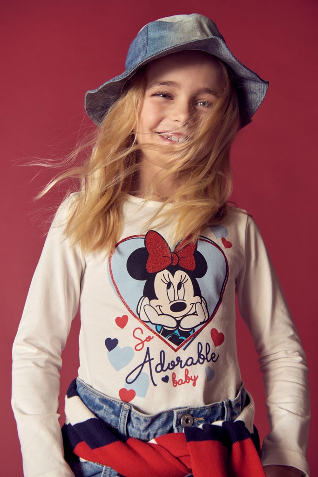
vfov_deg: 41.1
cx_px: 159
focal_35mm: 48
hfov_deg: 28.1
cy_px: 238
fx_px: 636
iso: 100
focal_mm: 48
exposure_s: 1/125
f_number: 5.6
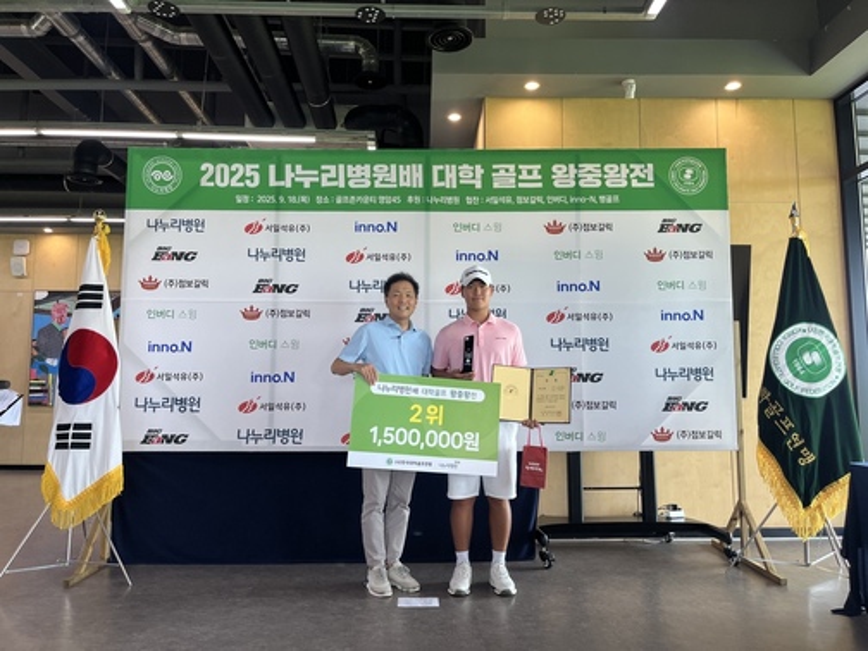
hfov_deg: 67.3
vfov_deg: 53.1
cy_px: 326
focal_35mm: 26
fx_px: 652
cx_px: 434
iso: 64
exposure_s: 1/120
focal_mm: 5.1
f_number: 1.6
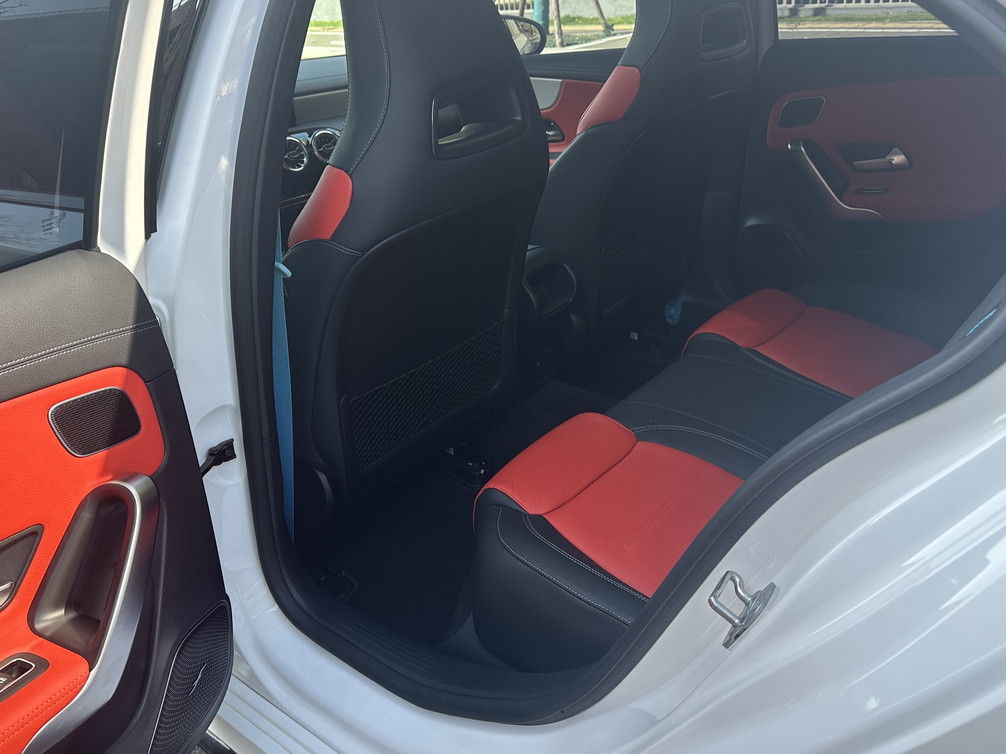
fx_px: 872
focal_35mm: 30
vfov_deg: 46.7
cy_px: 347
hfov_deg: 59.9
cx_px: 480
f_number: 1.78
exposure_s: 1/319
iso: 80
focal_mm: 6.86
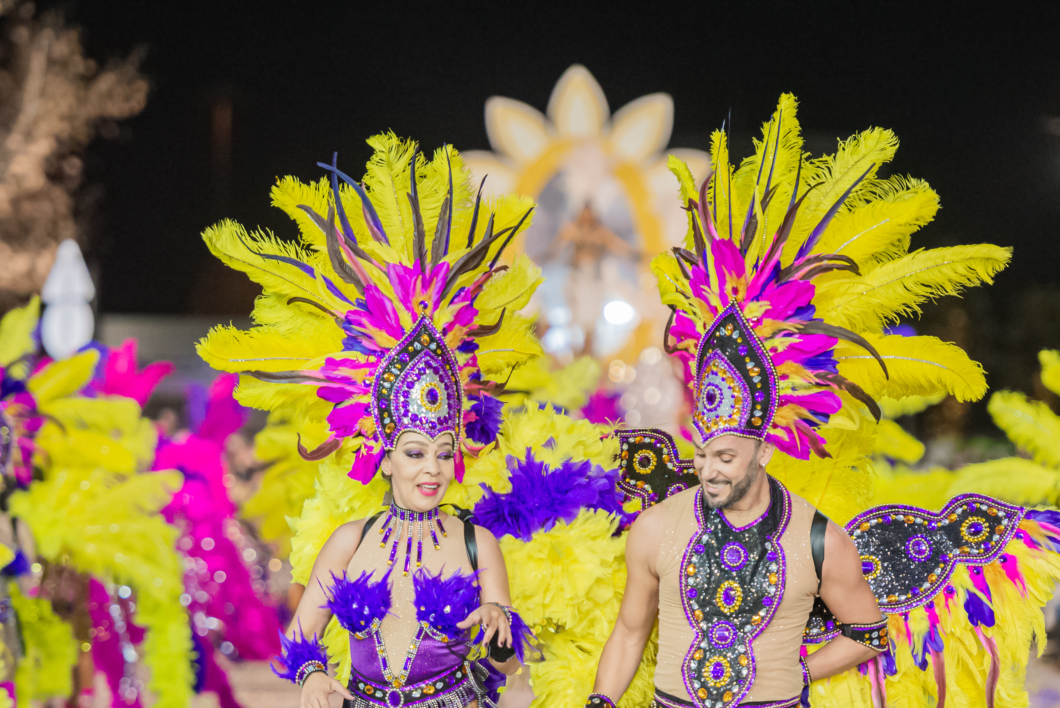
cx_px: 499
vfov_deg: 4.7
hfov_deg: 7.1
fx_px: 8571
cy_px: 555
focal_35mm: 291
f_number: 2.8
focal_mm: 165
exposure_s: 1/640
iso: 1600
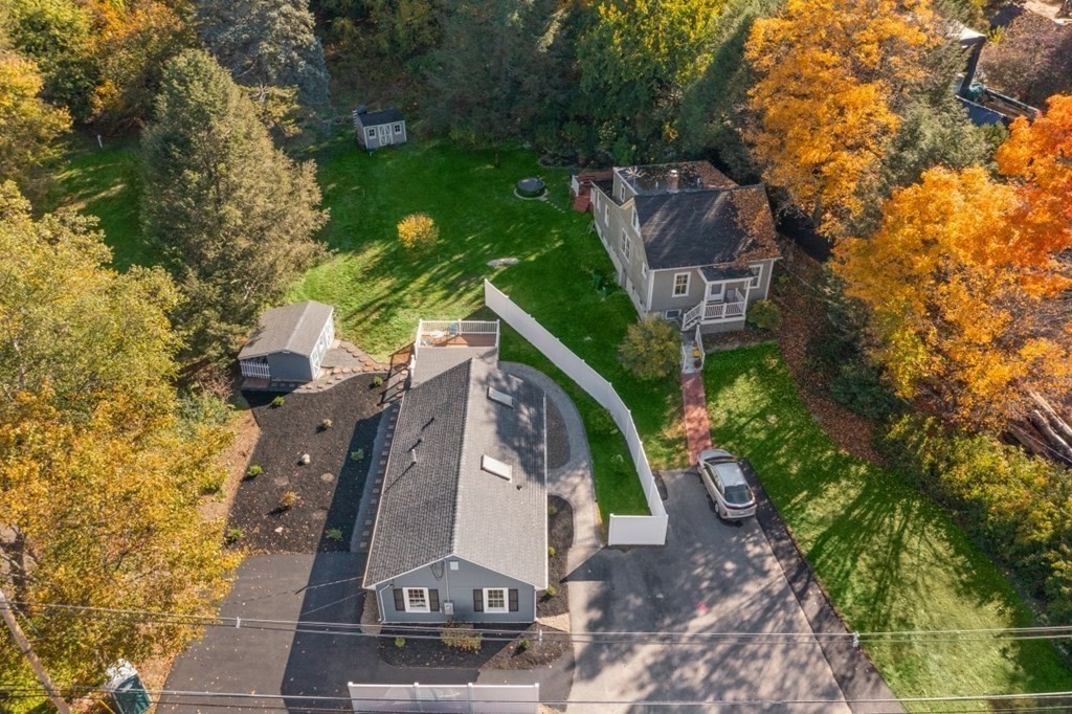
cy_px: 357
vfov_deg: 46.4
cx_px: 536
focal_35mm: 28
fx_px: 833
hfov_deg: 65.5
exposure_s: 1/100
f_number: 5.6
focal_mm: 10.26
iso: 400
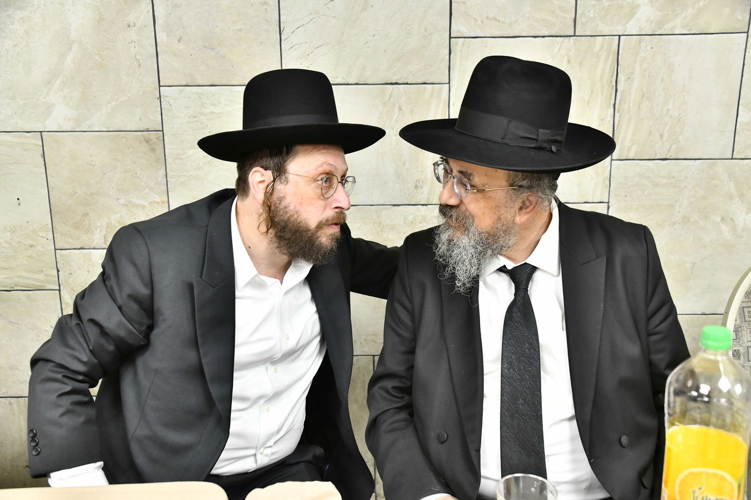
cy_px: 250
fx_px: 751
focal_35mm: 36
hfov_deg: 53.1
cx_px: 376
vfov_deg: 36.9
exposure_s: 1/250
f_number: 5.6
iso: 3200
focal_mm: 36
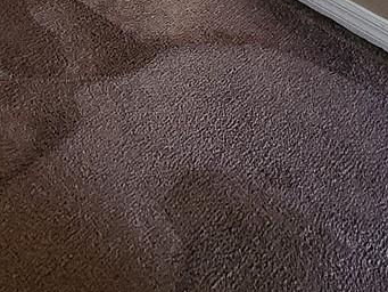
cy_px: -381
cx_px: 137
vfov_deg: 15.4
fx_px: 684
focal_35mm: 61
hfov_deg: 31.5
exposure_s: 1/40
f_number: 2.2
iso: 320
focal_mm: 1.74
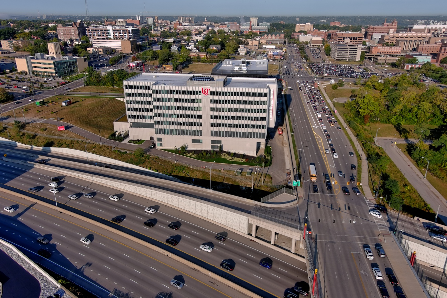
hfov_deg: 63.7
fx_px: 360
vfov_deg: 45.0
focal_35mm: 29
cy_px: 149
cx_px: 224
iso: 100
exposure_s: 1/80
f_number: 2.8
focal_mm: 10.57
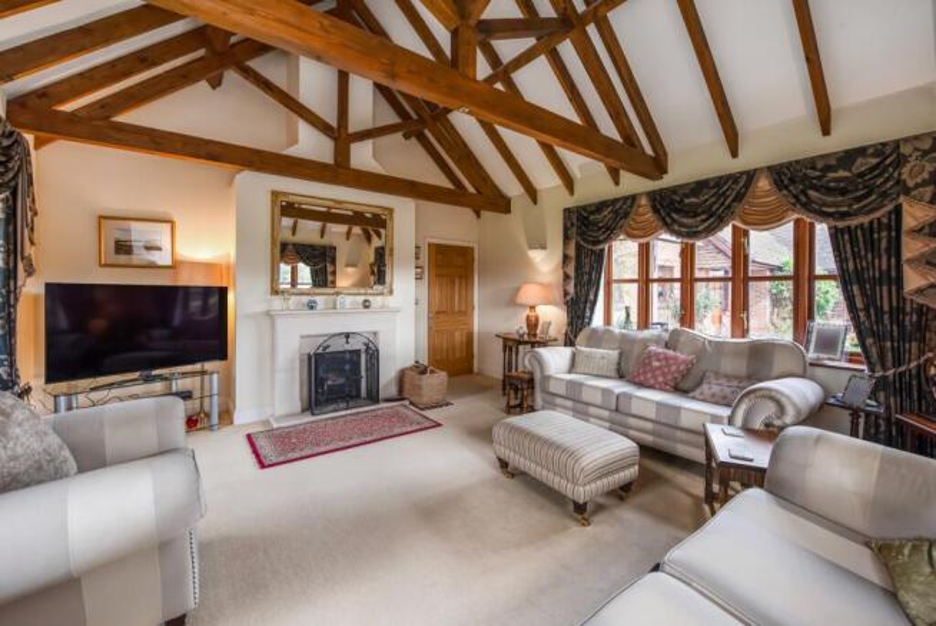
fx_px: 364
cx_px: 468
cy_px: 313
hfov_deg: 104.2
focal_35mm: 14
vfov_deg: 81.3
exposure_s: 1/13
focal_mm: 14
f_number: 9
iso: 320
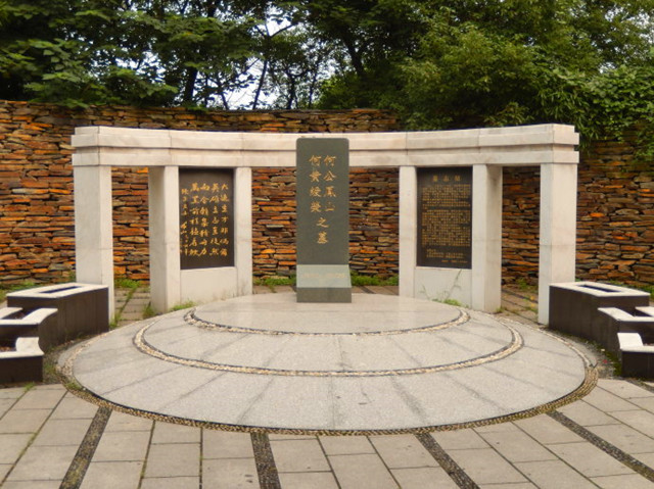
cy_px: 244
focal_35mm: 45
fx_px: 850
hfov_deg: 42.1
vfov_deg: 32.1
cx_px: 327
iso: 125
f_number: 4.3
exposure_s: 1/250
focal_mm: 8.1
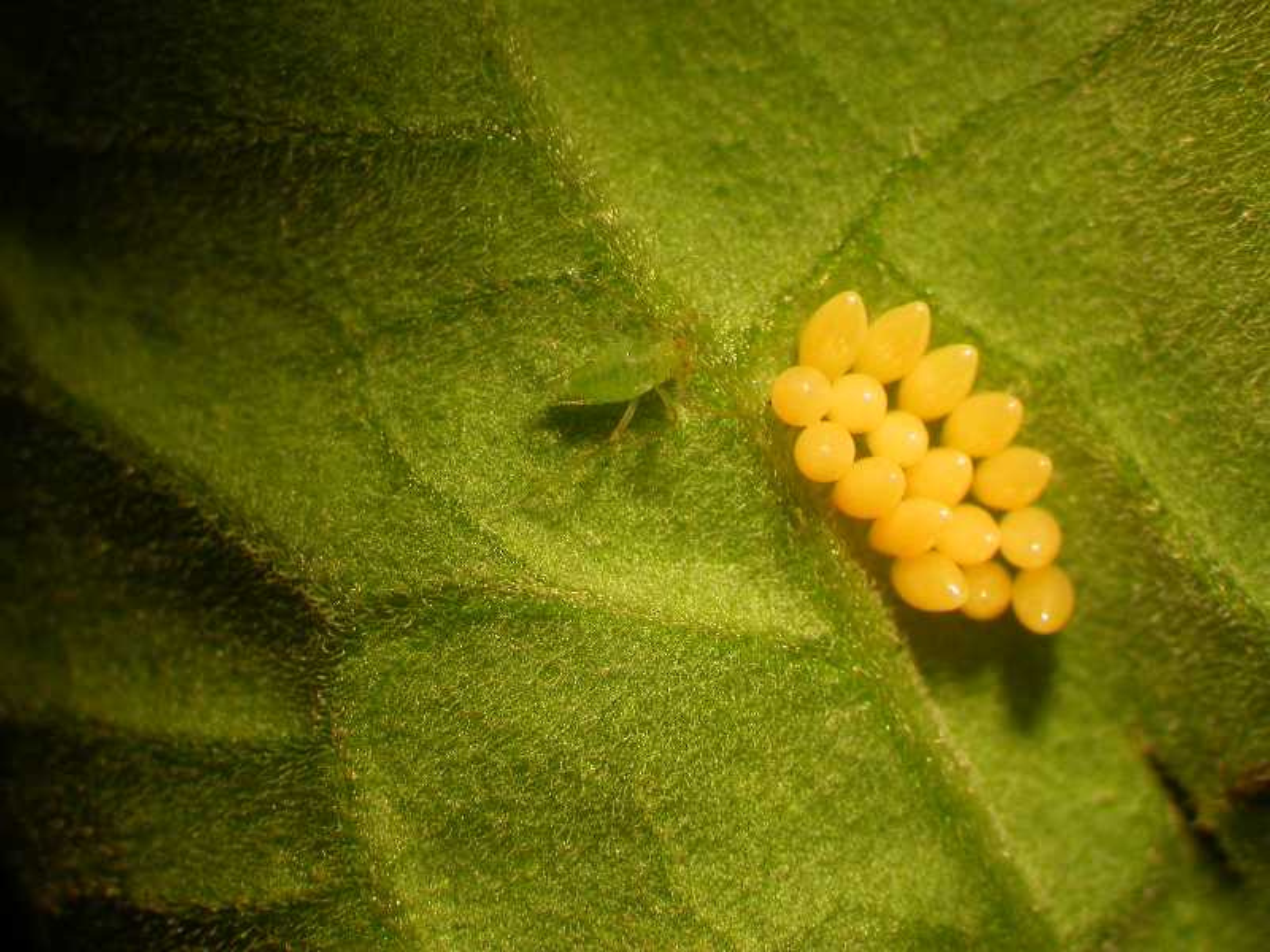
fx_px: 2972
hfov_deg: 24.1
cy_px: 476
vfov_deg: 18.2
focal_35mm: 81
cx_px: 635
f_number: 3.5
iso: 100
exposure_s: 1/23.5
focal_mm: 16.9
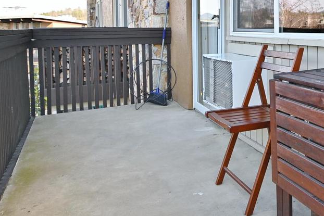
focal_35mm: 37
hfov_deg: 45.2
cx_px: 313
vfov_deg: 34.3
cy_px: 28
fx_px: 333
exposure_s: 1/250
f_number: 5.6
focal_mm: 16
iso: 200
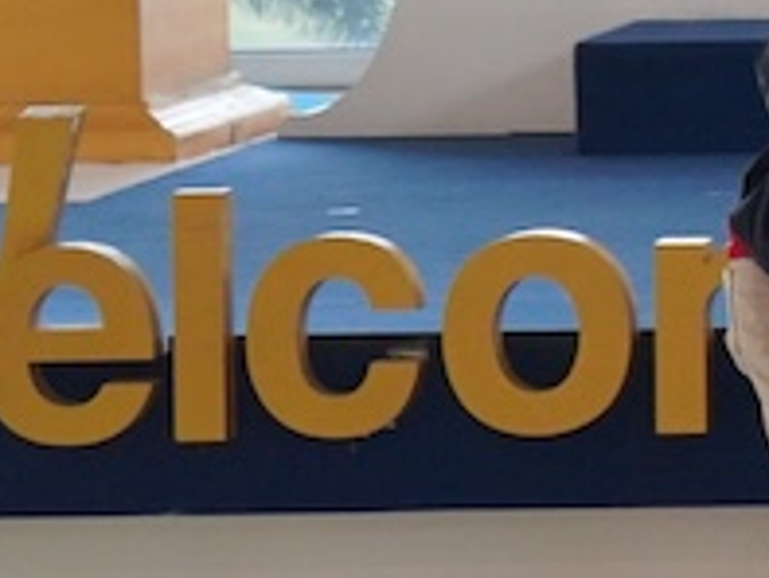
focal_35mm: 269
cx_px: 2307
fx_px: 5980
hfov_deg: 6.7
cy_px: -469
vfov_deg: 5.4
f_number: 4.5
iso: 4000
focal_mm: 46
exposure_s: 1/160
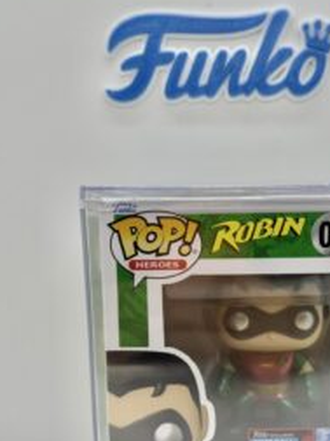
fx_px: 484
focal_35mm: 38
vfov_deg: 48.2
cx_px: 227
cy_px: 296
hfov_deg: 37.1
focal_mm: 6.76
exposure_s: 1/341
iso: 80
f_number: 1.78
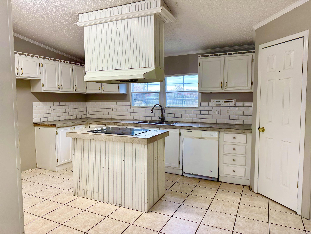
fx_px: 216
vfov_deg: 56.8
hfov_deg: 71.6
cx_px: 156
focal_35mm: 24
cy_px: 117
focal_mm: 6.76
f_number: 1.78
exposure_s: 1/120
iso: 160
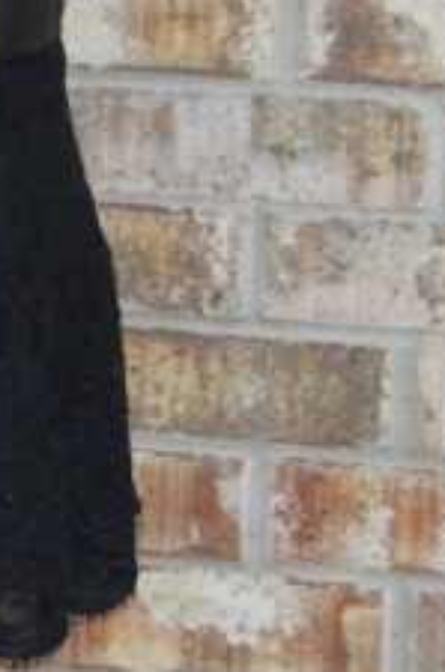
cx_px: -166
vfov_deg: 6.0
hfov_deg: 4.0
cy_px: 131
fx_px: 6370
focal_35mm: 342
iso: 900
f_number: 5.6
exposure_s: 1/60
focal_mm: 50
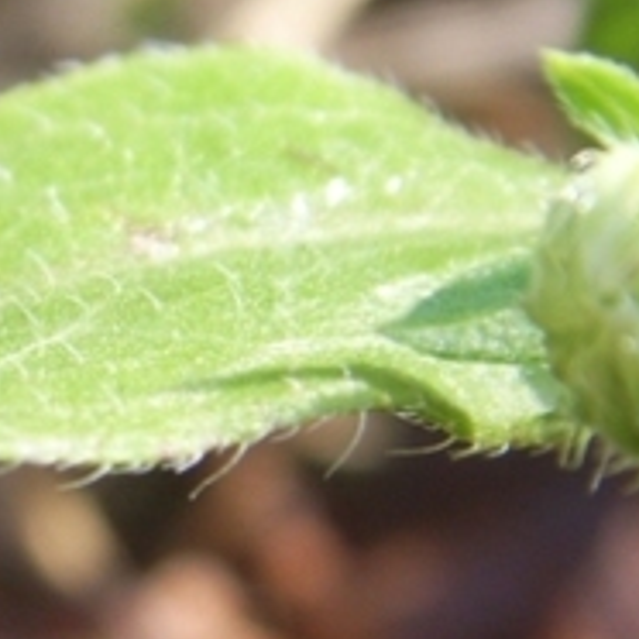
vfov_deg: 12.7
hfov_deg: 12.5
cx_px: -46
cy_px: 519
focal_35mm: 137
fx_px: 2861
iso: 50
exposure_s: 1/90
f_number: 3.5
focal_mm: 6.6
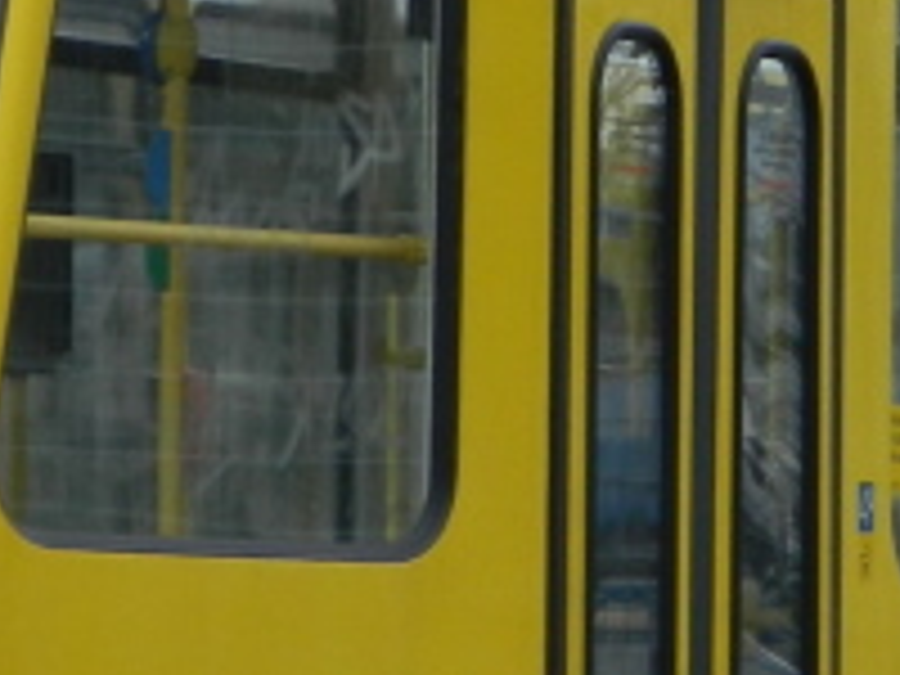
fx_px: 17134
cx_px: 693
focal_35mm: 659
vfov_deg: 2.3
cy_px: 634
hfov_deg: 3.0
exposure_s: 1/30
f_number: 4.7
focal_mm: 23.2
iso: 80
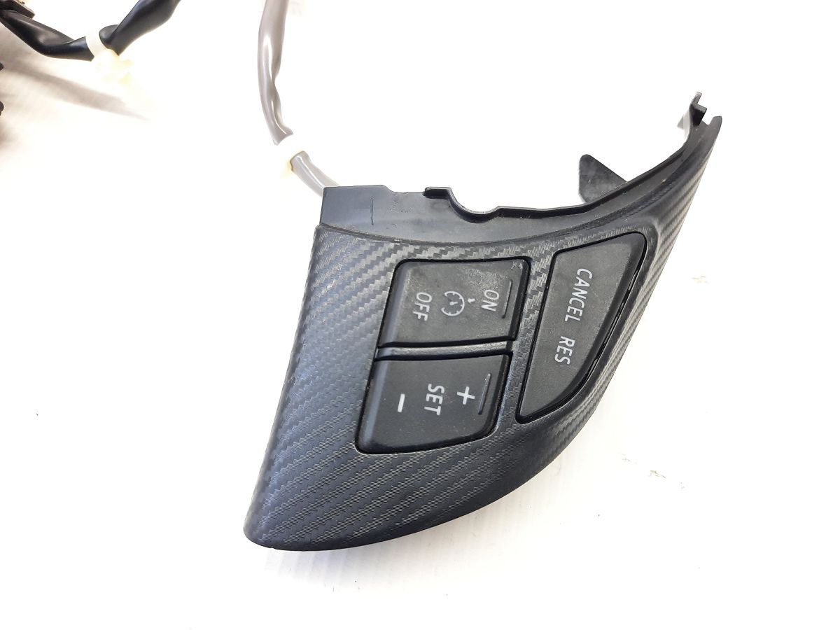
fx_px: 607
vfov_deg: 54.9
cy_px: 315
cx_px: 420
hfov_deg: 69.4
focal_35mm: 25
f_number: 2
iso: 160
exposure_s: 1/50
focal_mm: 4.6
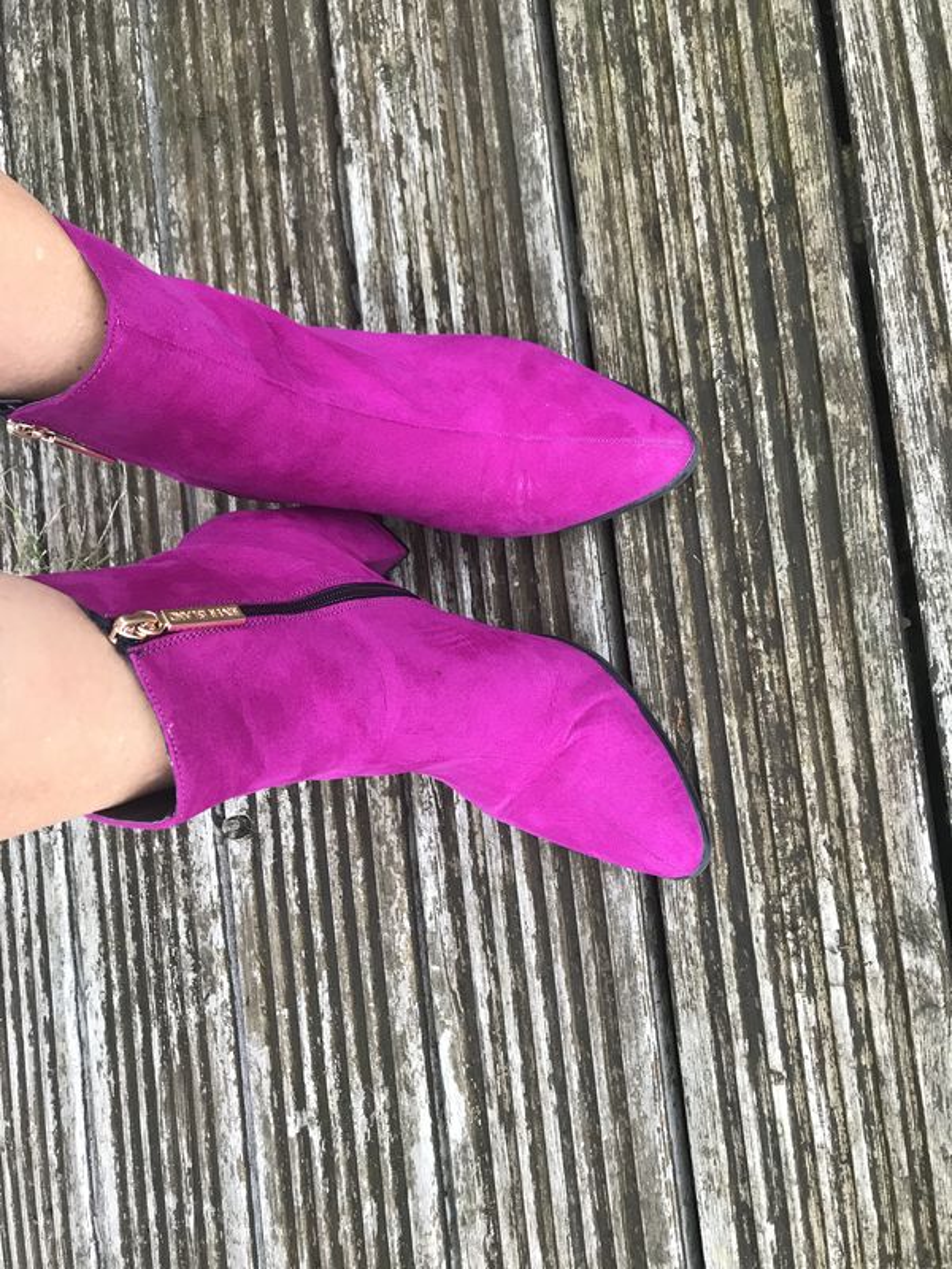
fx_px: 1027
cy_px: 634
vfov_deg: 63.4
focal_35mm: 28
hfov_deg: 49.7
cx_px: 476
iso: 25
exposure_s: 1/33
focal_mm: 3.99
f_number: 1.8
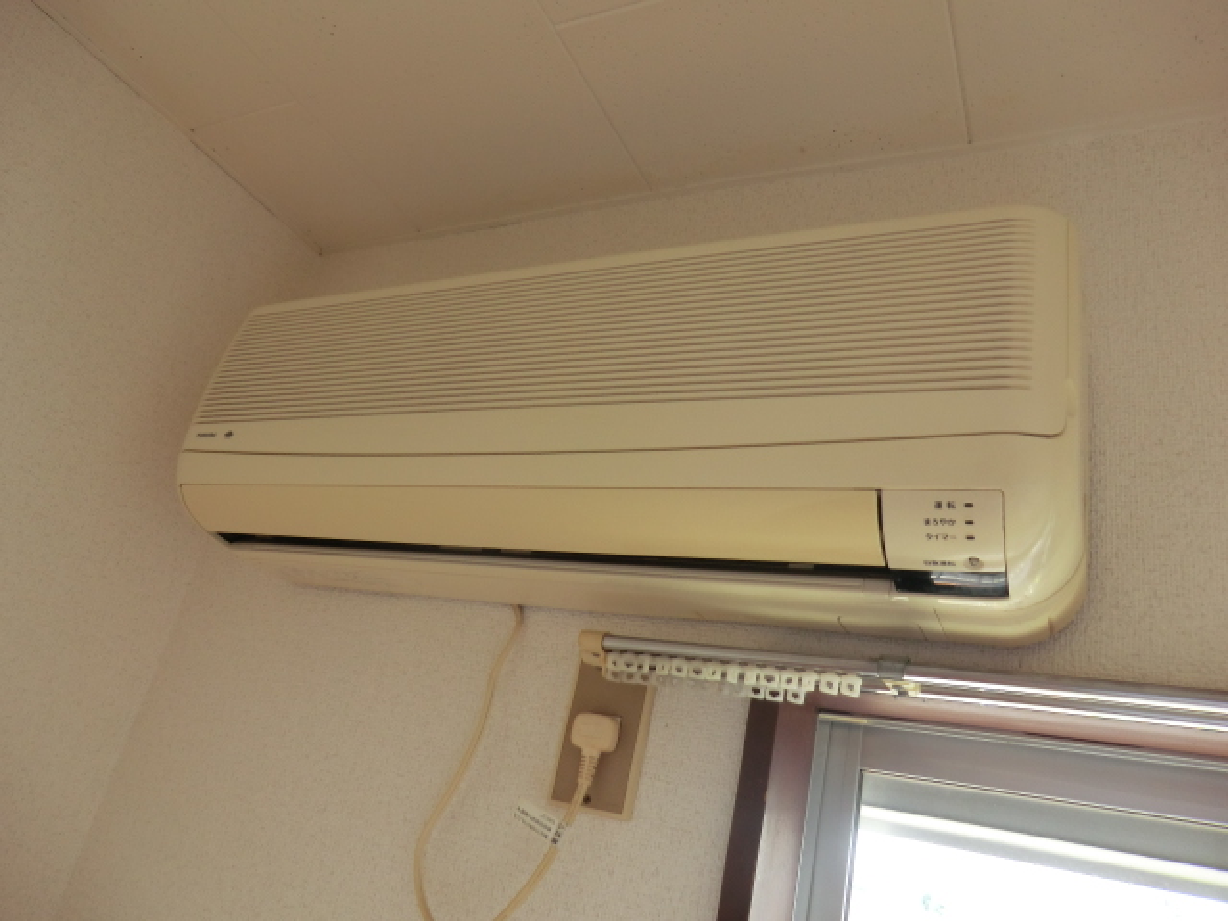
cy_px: 460
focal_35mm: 24
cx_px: 614
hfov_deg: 71.6
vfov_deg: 56.8
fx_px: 851
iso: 80
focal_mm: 4.3
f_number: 3.2
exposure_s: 1/60
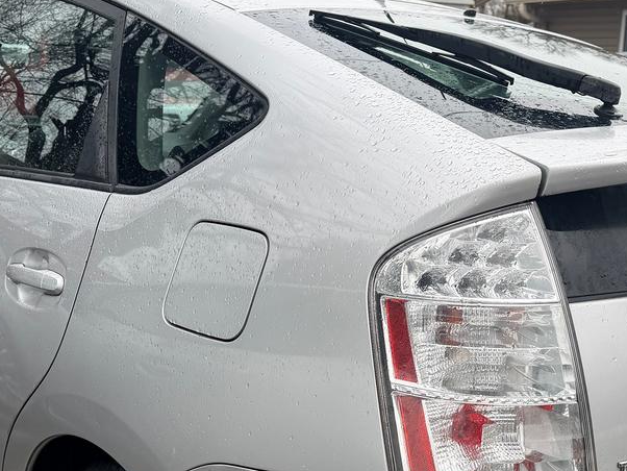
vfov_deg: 28.2
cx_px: 392
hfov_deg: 37.3
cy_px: 347
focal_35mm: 51
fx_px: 924
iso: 80
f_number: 1.78
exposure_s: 1/555
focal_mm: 6.76
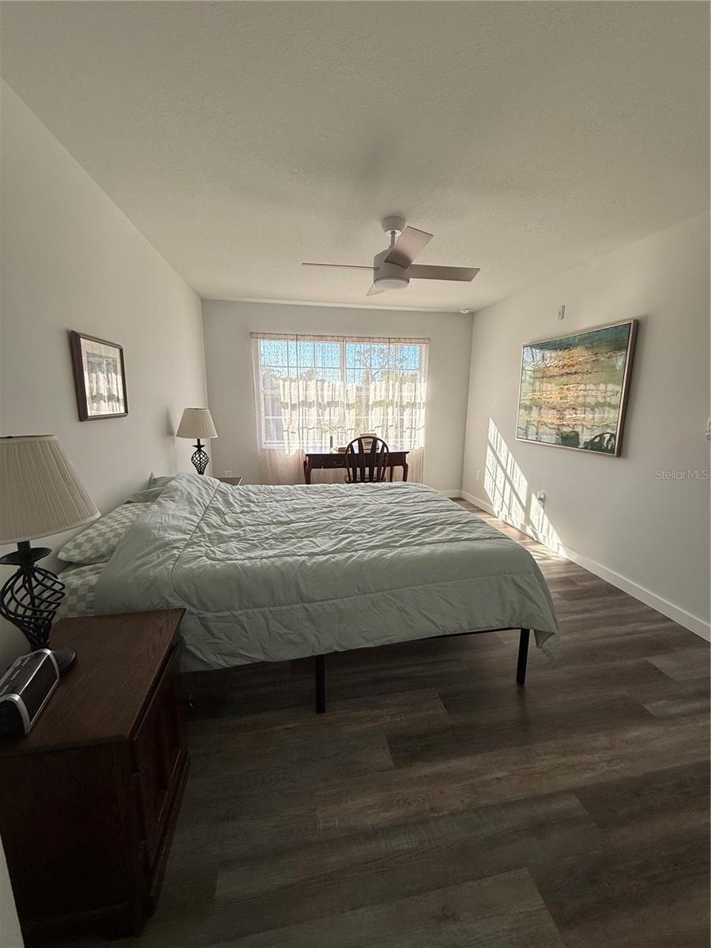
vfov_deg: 102.1
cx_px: 356
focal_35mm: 14
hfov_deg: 85.7
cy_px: 474
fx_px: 383
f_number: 2.2
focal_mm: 2.22
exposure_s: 1/365
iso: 64
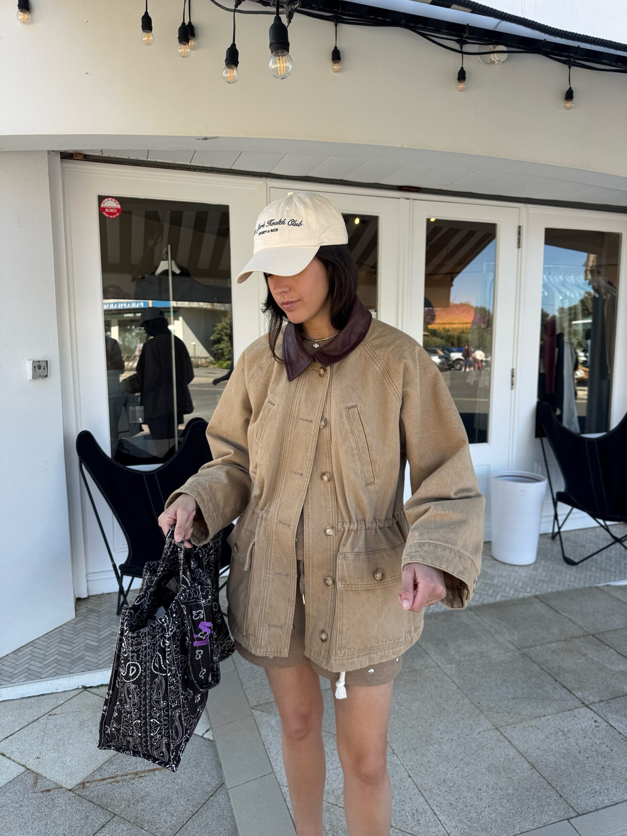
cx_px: 314
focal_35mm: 24
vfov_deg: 71.6
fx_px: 580
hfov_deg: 56.8
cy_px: 418
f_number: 1.78
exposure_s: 1/730
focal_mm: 6.76
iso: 80
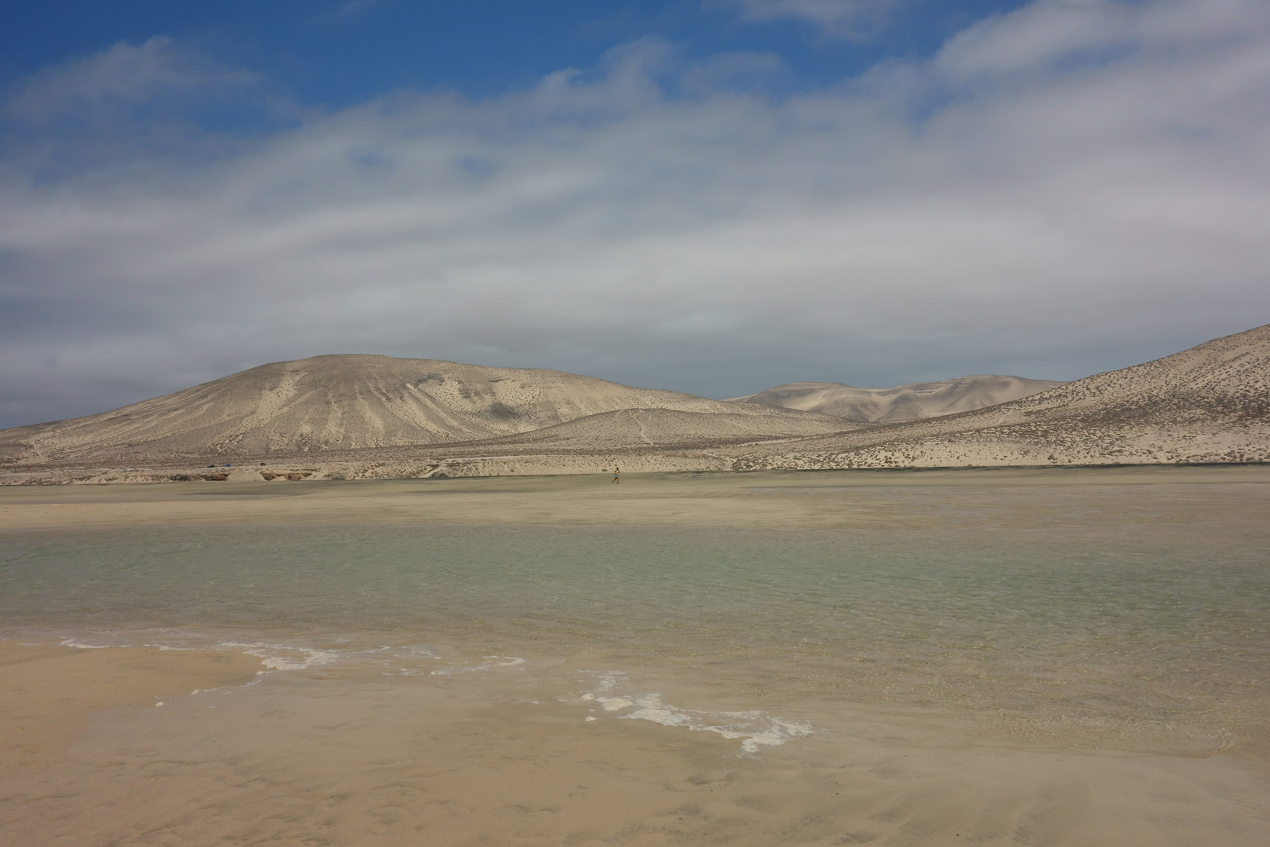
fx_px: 988
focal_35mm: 28
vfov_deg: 46.4
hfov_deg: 65.5
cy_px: 424
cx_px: 635
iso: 200
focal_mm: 10.4
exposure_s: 1/1250
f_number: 8
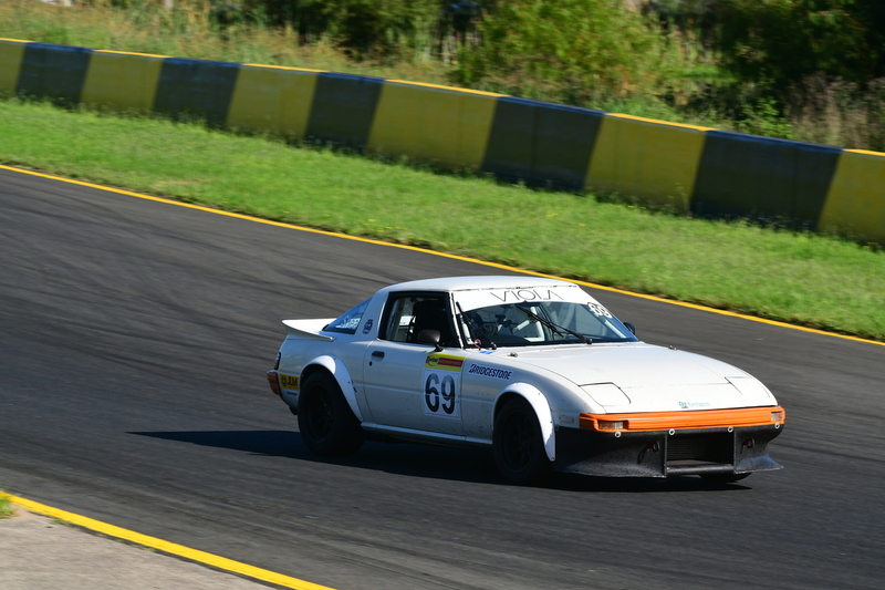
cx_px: 442
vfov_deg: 4.6
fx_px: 7373
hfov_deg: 6.9
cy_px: 295
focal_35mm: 300
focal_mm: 200
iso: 250
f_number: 11
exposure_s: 1/320
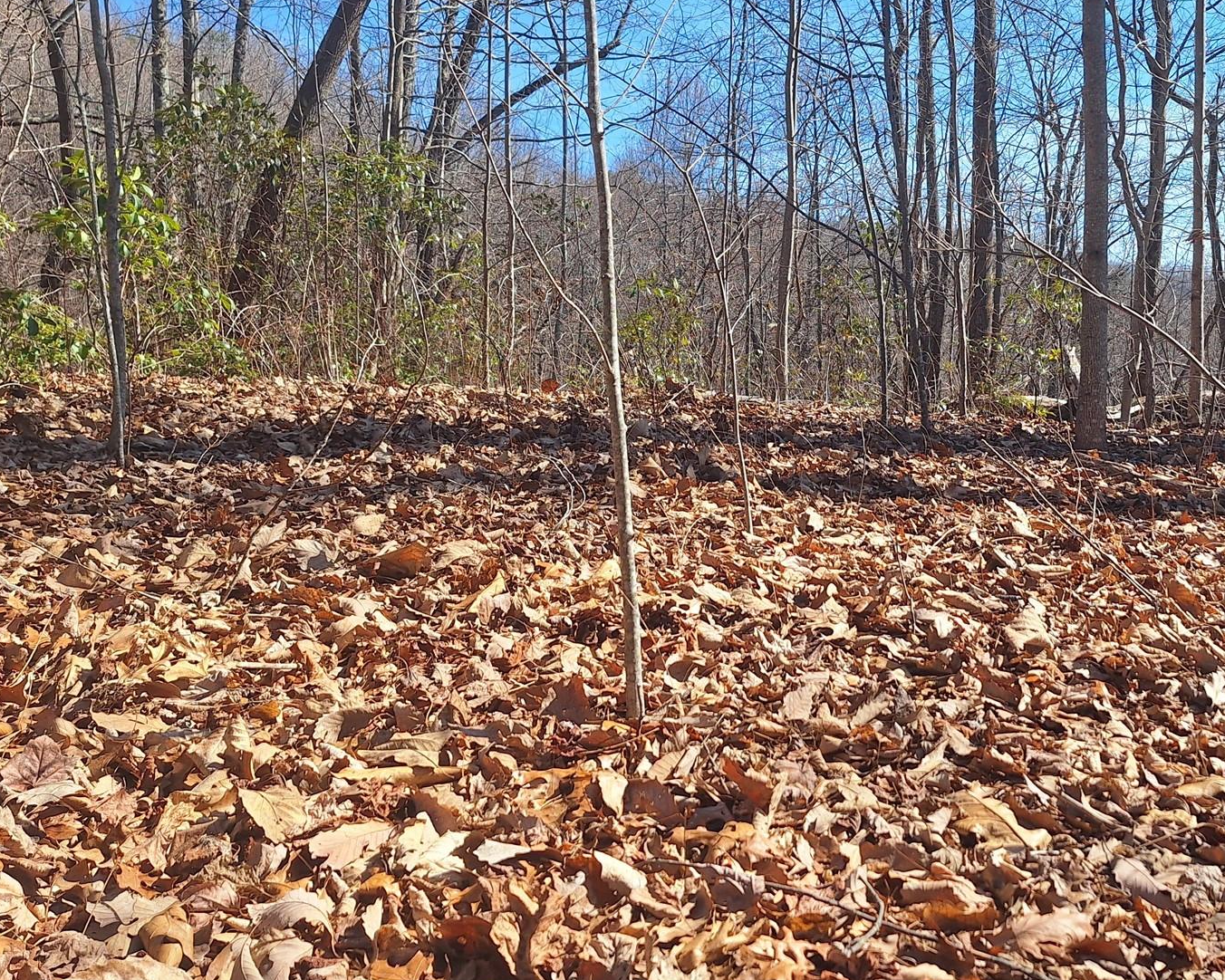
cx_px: 748
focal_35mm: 34
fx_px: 1233
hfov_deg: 52.4
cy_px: 468
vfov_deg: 43.4
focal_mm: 5.54
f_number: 1.8
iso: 40
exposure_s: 1/1873
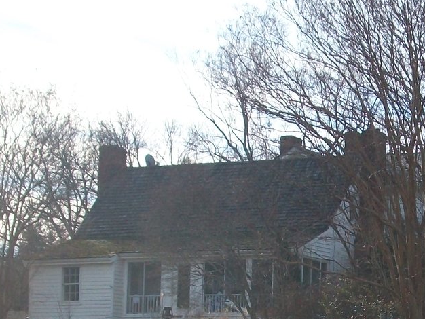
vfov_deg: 11.5
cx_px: 370
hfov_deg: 15.2
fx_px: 1572
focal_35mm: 128
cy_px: 268
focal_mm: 8.8
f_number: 3.6
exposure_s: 1/800
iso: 80
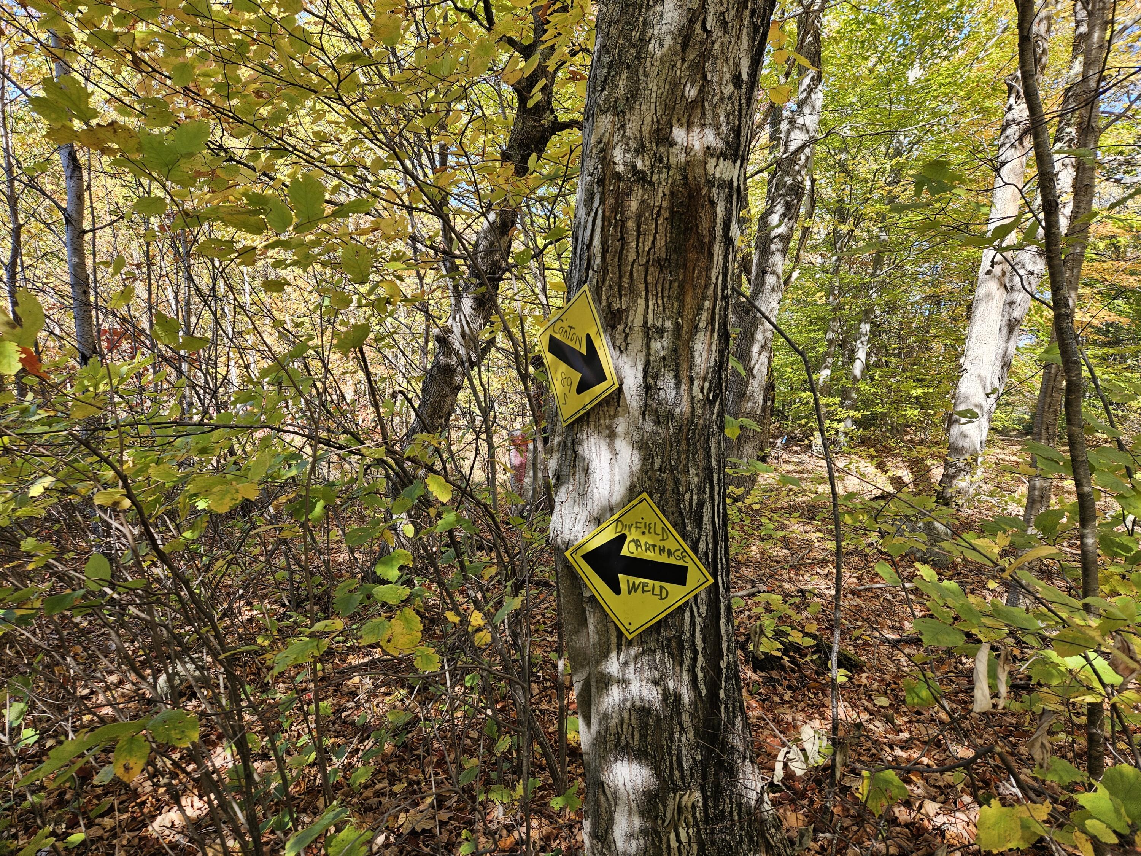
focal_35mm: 23
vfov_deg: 58.9
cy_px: 428
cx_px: 570
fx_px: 758
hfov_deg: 73.9
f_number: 1.8
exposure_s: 1/167
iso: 25
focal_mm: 5.4
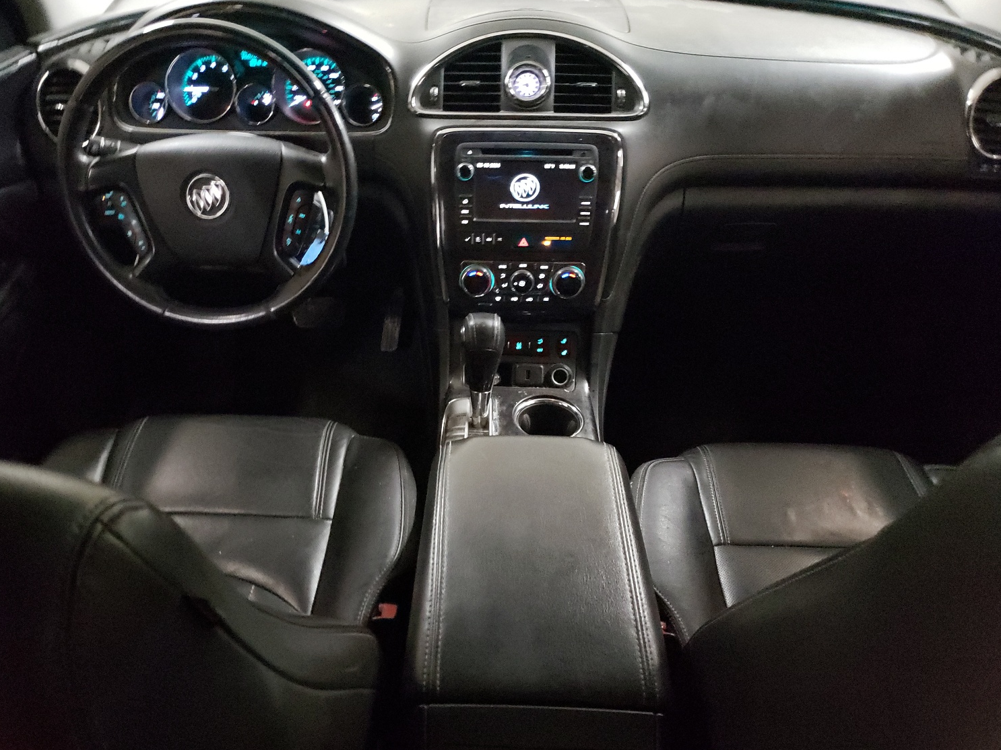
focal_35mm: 28
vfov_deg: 49.7
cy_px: 359
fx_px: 810
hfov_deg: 63.4
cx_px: 470
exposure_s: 1/24
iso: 923
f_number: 1.5
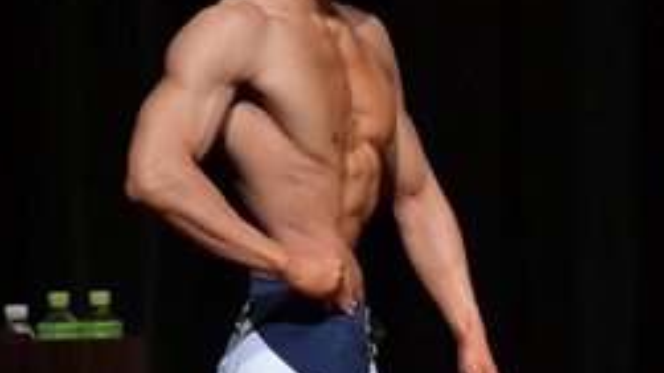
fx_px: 14521
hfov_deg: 2.6
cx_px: 869
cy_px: 328
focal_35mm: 825
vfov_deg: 1.5
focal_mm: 170
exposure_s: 1/400
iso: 5000
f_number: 5.6
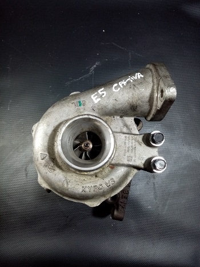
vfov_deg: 67.3
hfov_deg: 53.1
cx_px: 100
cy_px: 134
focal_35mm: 26
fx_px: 200
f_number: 1.8
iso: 125
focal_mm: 3.62
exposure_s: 1/33.3
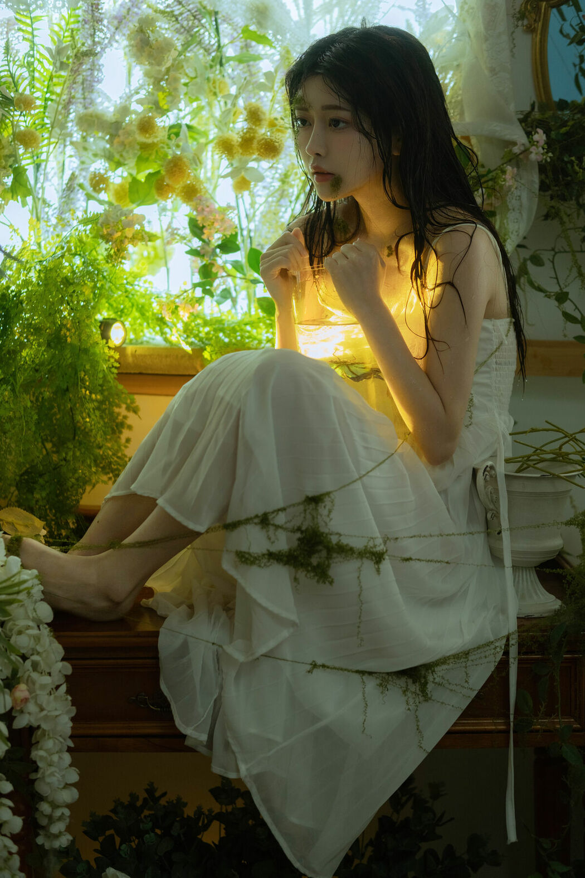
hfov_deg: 16.3
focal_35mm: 84
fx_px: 2047
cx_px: 292
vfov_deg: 24.2
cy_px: 439
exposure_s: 1/250
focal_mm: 56
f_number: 1.4
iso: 500
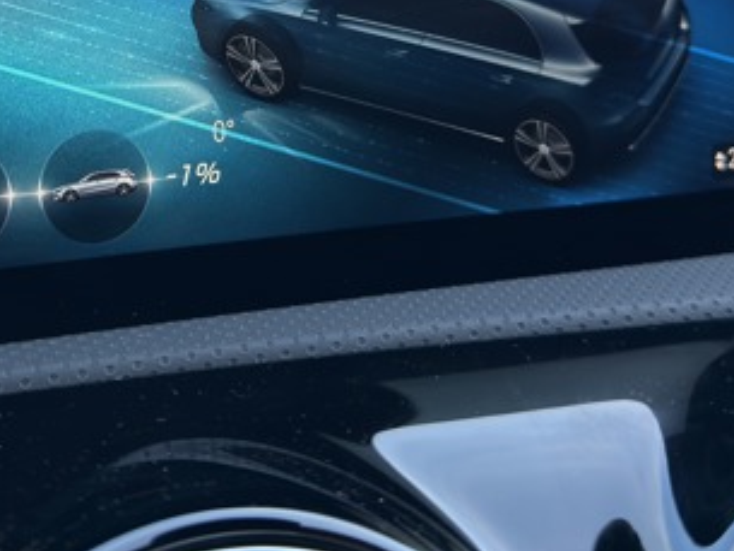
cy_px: -19
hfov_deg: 30.3
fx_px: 1336
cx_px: 209
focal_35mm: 63
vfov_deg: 22.3
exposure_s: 1/172
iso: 64
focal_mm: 6.76
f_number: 1.78
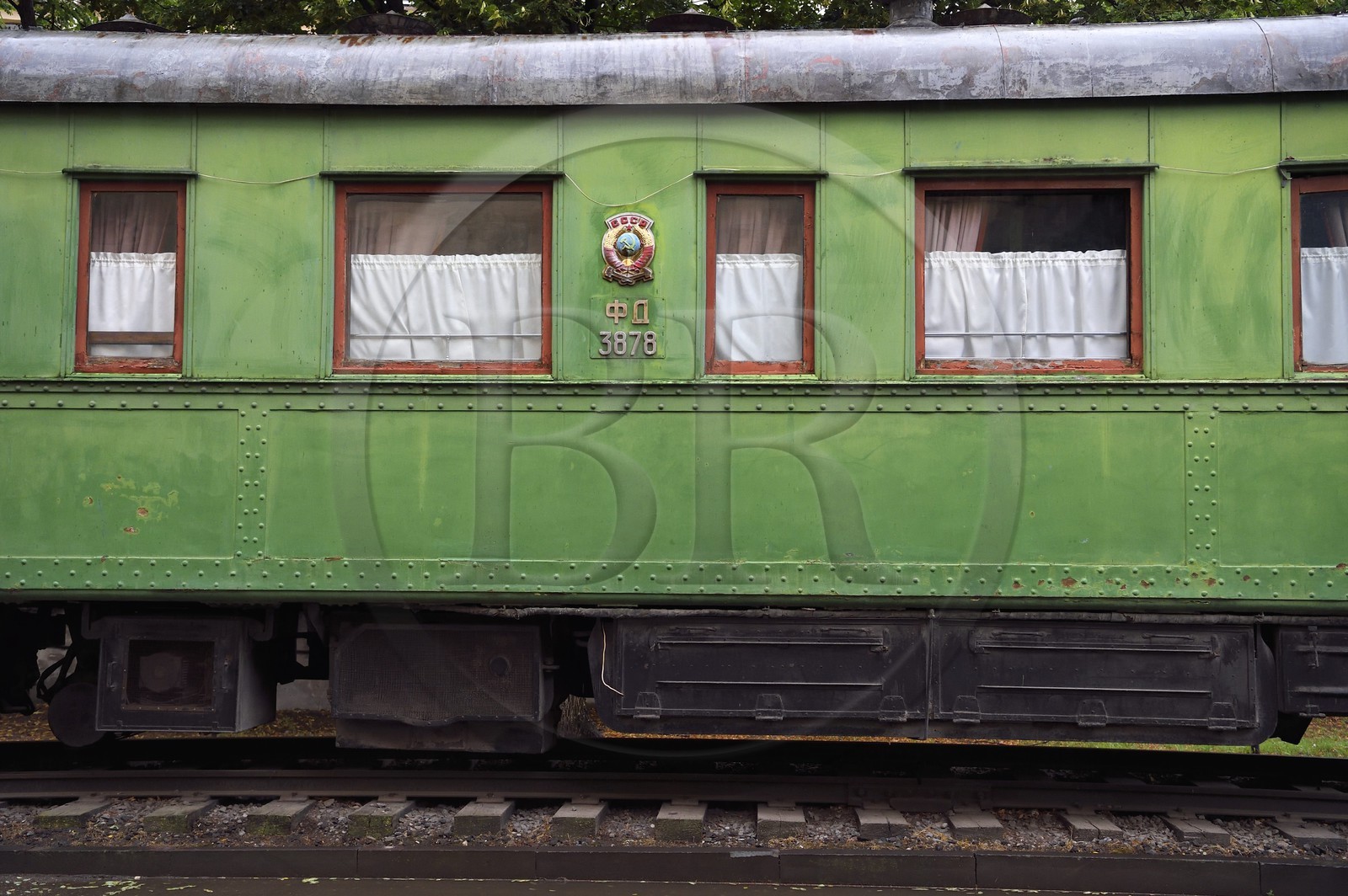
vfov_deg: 31.8
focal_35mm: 42
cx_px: 674
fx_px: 1571
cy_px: 448
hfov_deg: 46.4
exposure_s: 1/125
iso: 1600
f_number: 4.5
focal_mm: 42
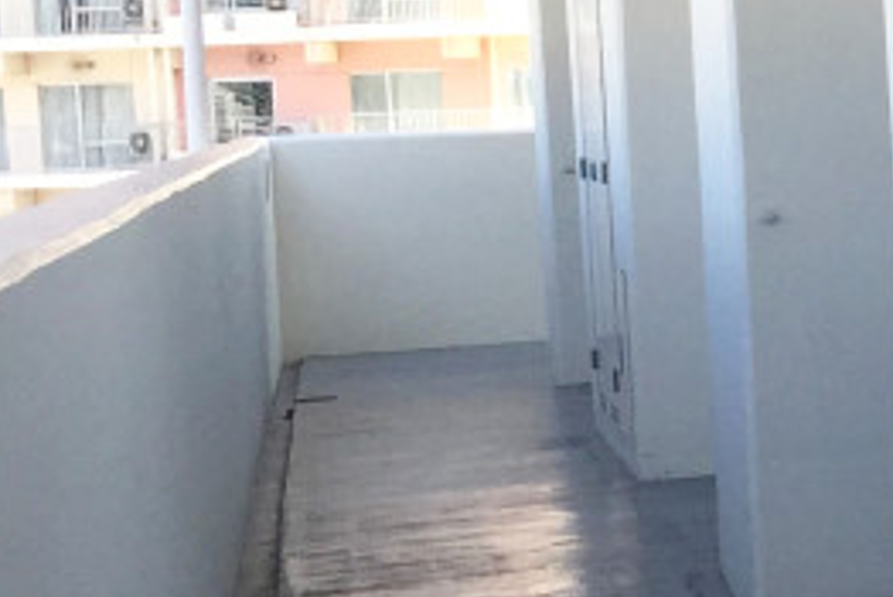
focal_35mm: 138
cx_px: 1728
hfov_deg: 13.1
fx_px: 3425
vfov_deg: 10.0
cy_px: 276
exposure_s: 1/842
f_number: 2.2
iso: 32
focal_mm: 4.15
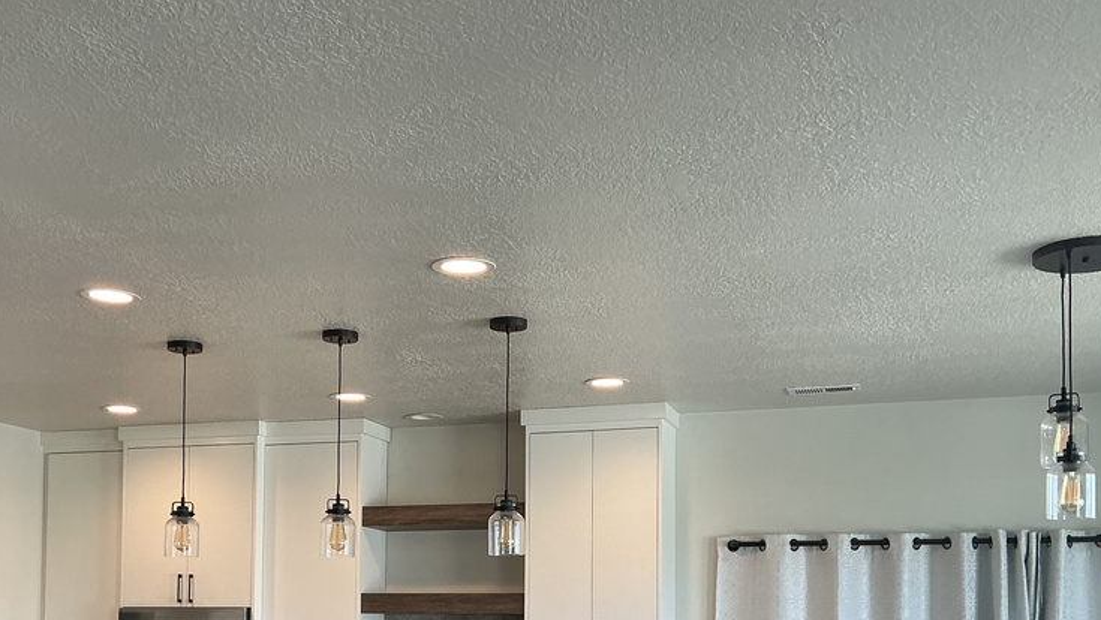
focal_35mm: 44
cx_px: 473
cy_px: 572
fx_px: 1285
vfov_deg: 26.1
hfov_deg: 46.3
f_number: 1.8
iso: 50
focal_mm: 3
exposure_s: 1/120
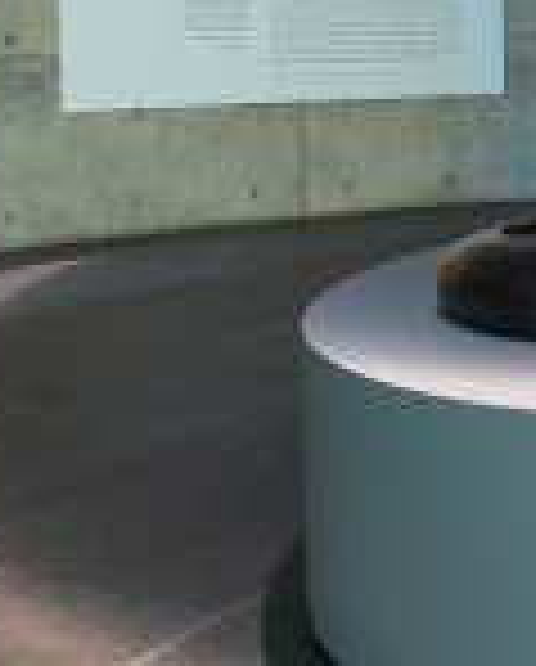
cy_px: 50
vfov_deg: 31.2
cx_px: 842
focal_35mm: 57
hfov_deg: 21.6
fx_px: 1127
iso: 400
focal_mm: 18
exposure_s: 1/10
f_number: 8
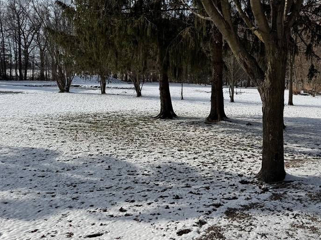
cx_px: 217
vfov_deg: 39.3
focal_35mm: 36
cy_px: 87
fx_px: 334
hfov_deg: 50.3
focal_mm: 6.76
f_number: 1.78
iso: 80
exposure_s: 1/7937
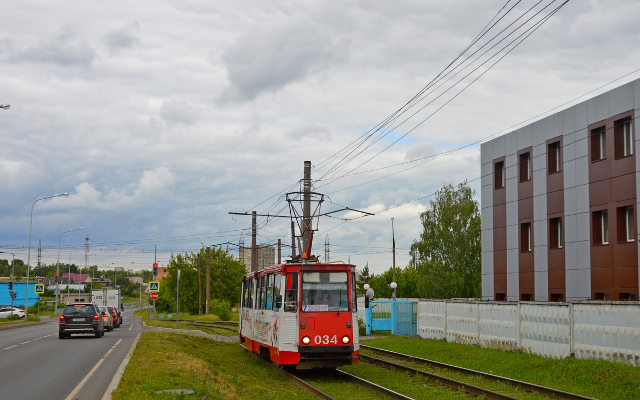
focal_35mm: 46
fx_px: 802
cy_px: 213
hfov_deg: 43.5
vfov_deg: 28.0
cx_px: 320
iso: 100
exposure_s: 1/200
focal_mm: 30
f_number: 7.1
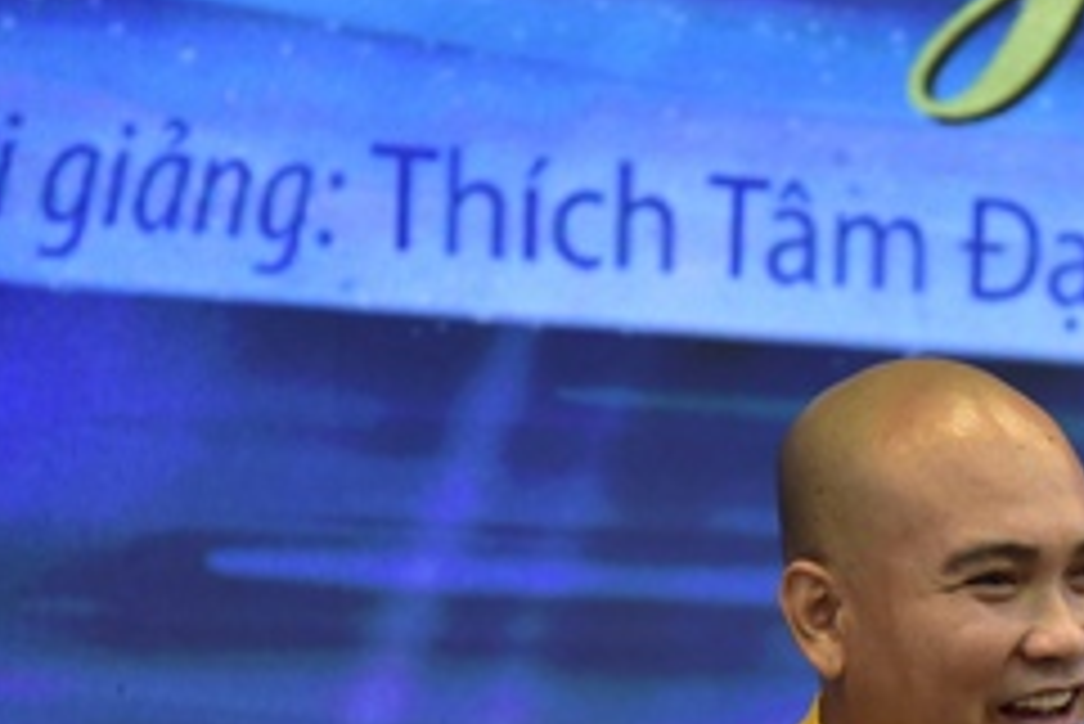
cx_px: 1327
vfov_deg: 6.0
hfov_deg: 8.9
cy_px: 706
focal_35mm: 229
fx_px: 6899
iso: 1000
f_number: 4
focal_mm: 85
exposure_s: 1/50
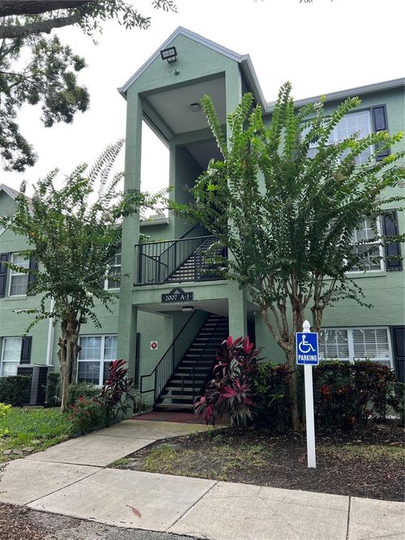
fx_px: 406
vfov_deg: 67.3
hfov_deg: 53.0
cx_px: 202
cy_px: 270
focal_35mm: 26
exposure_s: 1/1029
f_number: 1.5
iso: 50
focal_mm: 5.7
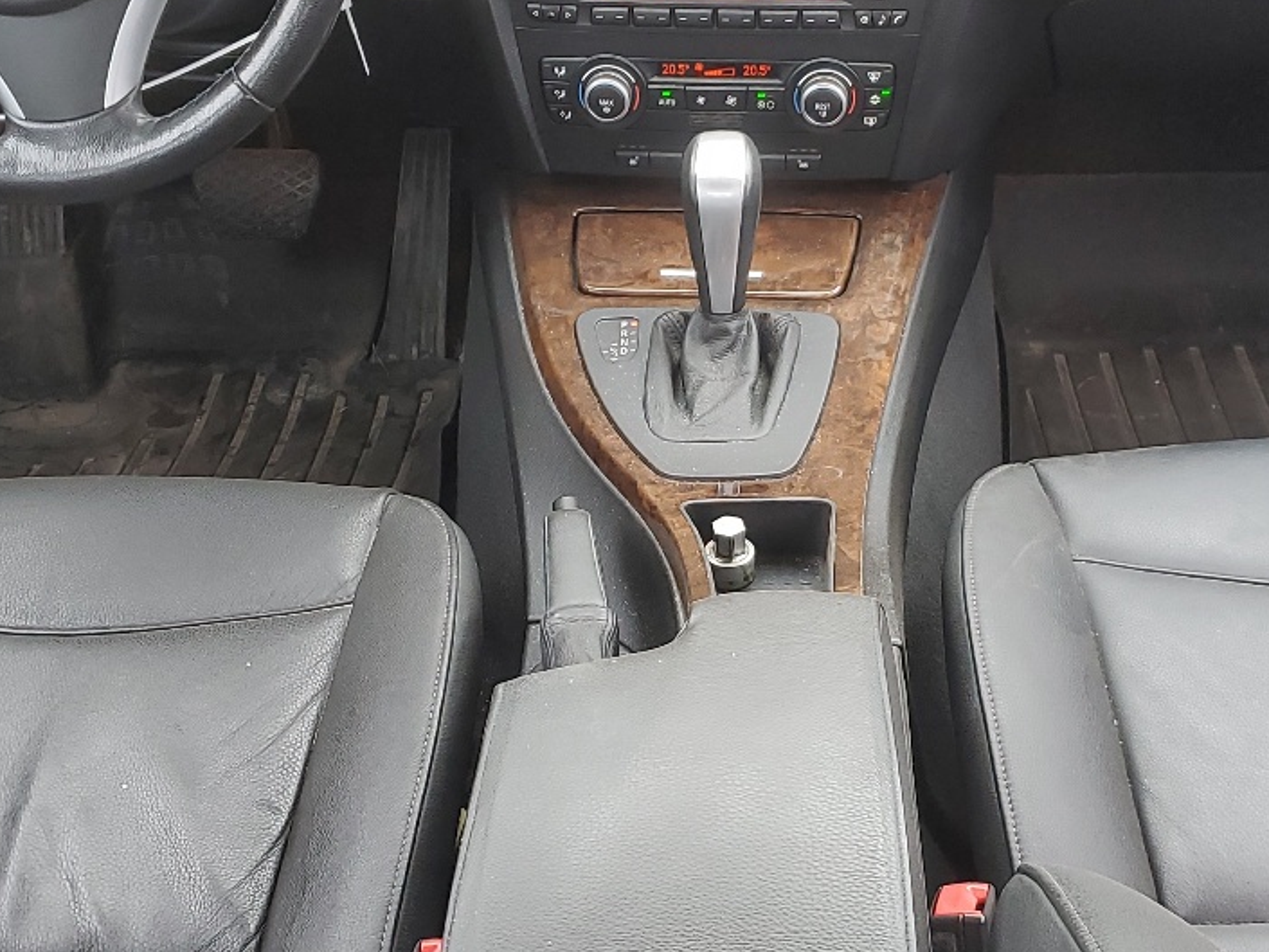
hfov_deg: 32.7
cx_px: 707
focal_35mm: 59
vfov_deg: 24.8
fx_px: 2163
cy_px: 516
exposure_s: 1/120
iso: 58
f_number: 1.5
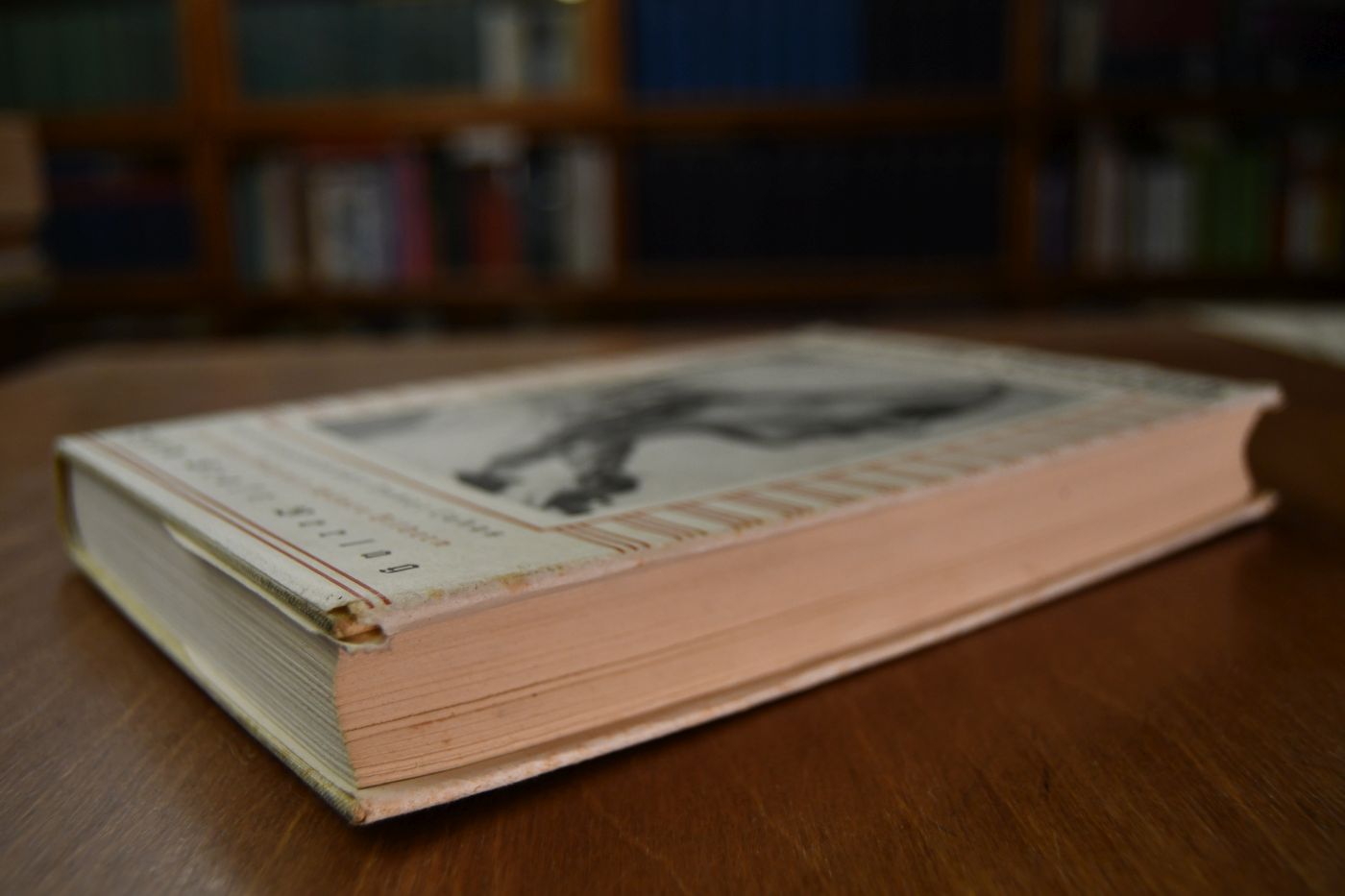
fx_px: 1345
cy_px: 448
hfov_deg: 53.1
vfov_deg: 36.9
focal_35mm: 36
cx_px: 672
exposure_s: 1/250
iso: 720
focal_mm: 24
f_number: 3.8
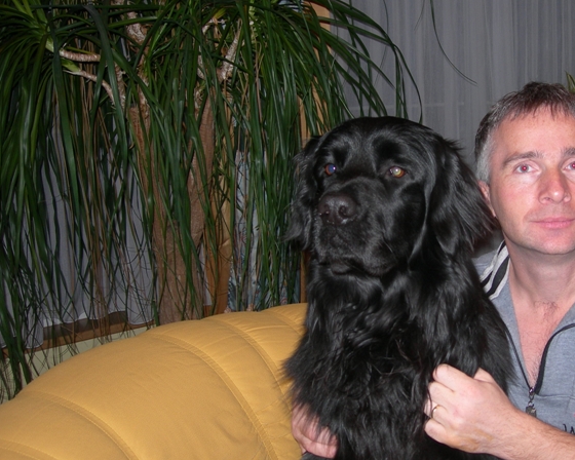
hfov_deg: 35.0
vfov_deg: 28.6
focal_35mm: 53
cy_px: 230
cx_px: 392
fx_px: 902
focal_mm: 7.8
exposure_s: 1/60.1
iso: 50
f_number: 2.8
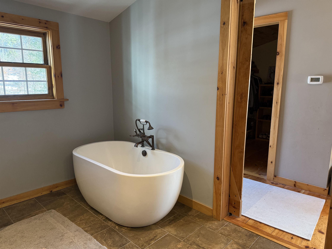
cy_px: 124
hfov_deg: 71.6
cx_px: 166
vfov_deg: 56.8
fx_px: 230
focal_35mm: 24
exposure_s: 1/120
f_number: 1.78
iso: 320
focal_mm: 6.76
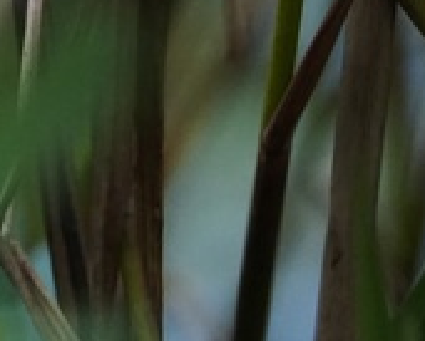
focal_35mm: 499
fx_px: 6280
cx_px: -736
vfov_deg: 3.1
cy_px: -58
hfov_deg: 3.8
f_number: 4
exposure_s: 1/125
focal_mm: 89
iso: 3200
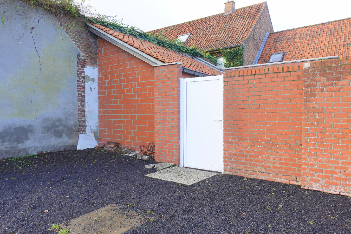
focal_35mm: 24
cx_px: 176
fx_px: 234
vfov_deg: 53.1
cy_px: 117
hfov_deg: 73.7
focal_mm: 8.8
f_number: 4
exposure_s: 1/80
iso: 125
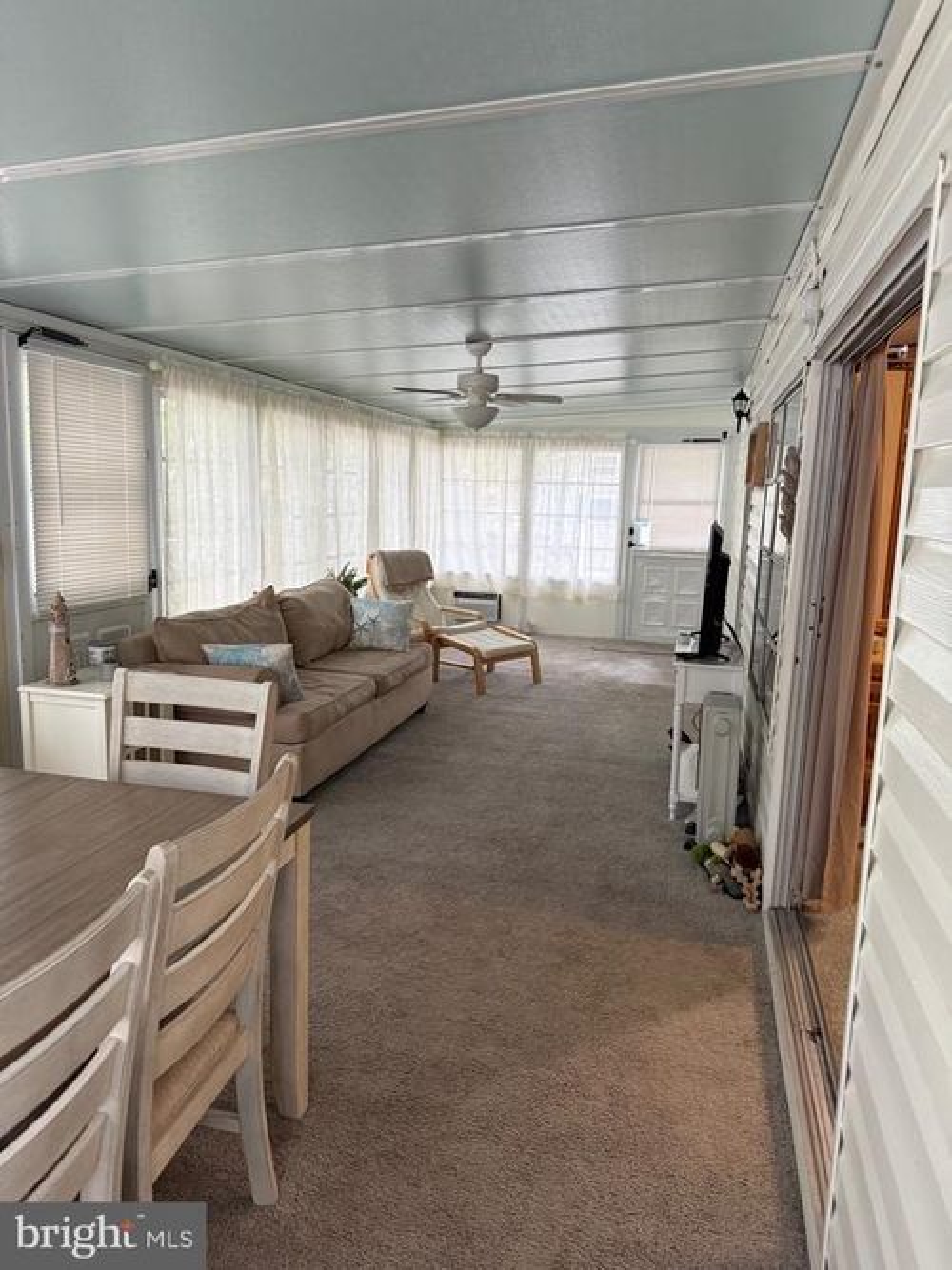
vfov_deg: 71.6
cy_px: 635
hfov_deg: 56.8
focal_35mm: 24
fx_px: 880
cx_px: 476
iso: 320
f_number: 1.78
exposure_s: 1/60
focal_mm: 6.76
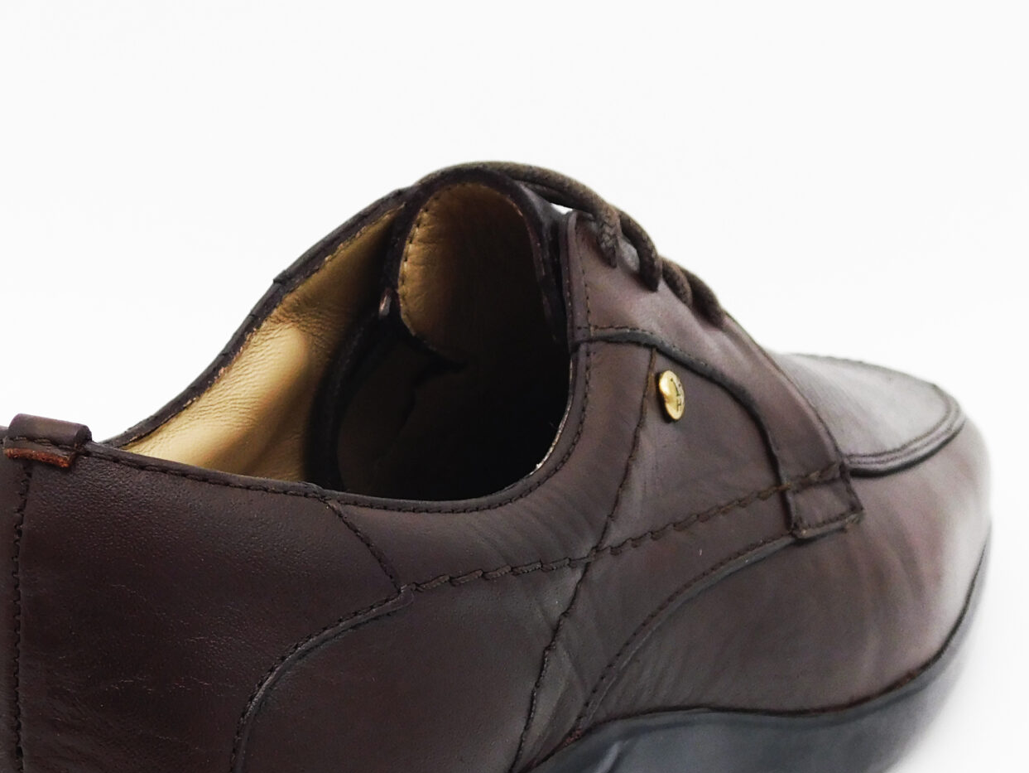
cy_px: 570
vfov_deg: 14.1
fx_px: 3122
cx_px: 450
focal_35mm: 105
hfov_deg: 18.7
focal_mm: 9
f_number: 3.8
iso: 125
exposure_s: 1/320
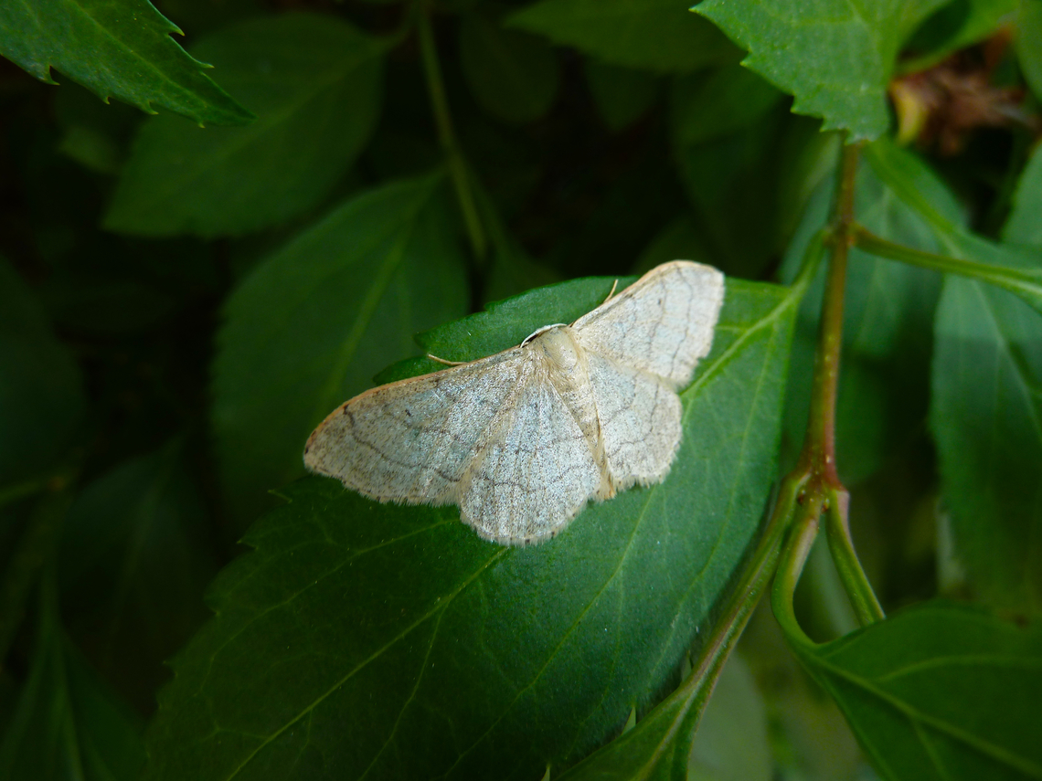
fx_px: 753
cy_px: 390
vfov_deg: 54.9
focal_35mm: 25
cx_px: 521
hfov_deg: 69.4
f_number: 3.3
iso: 80
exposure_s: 1/30
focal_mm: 4.1
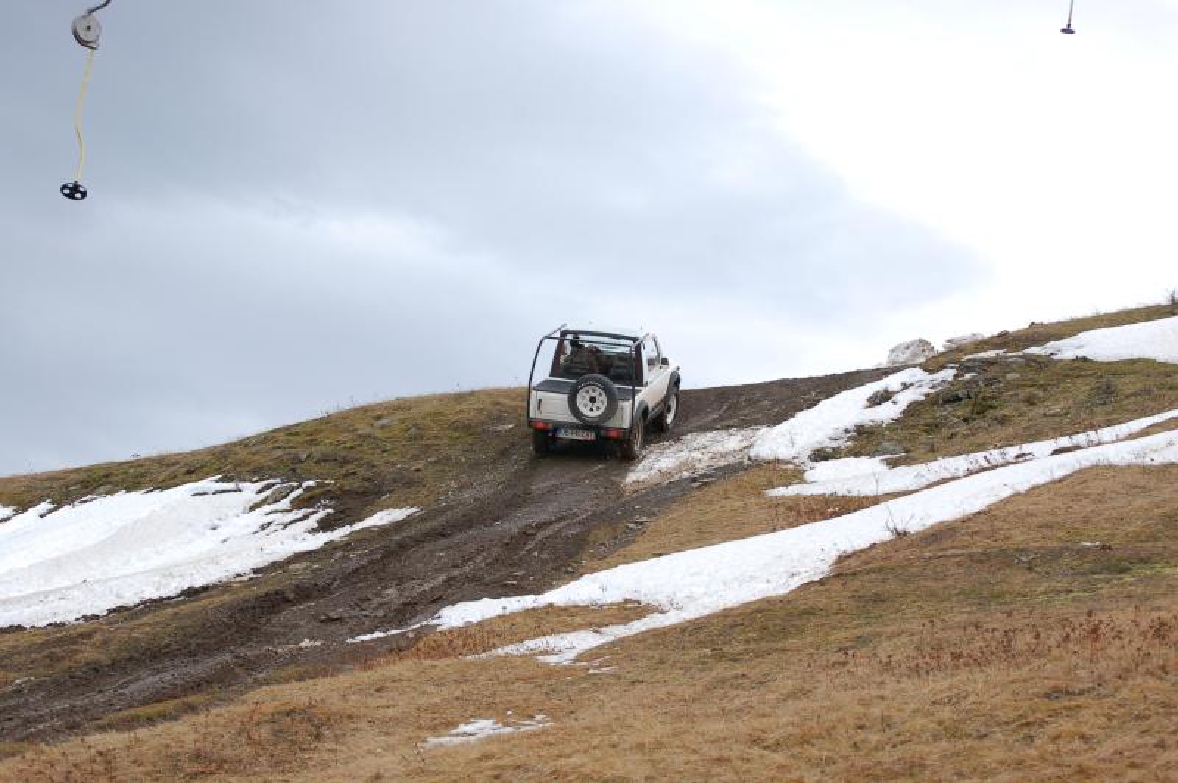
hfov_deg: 24.6
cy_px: 392
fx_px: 2697
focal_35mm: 82
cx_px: 589
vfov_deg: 16.5
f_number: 10
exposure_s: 1/200
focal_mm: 55
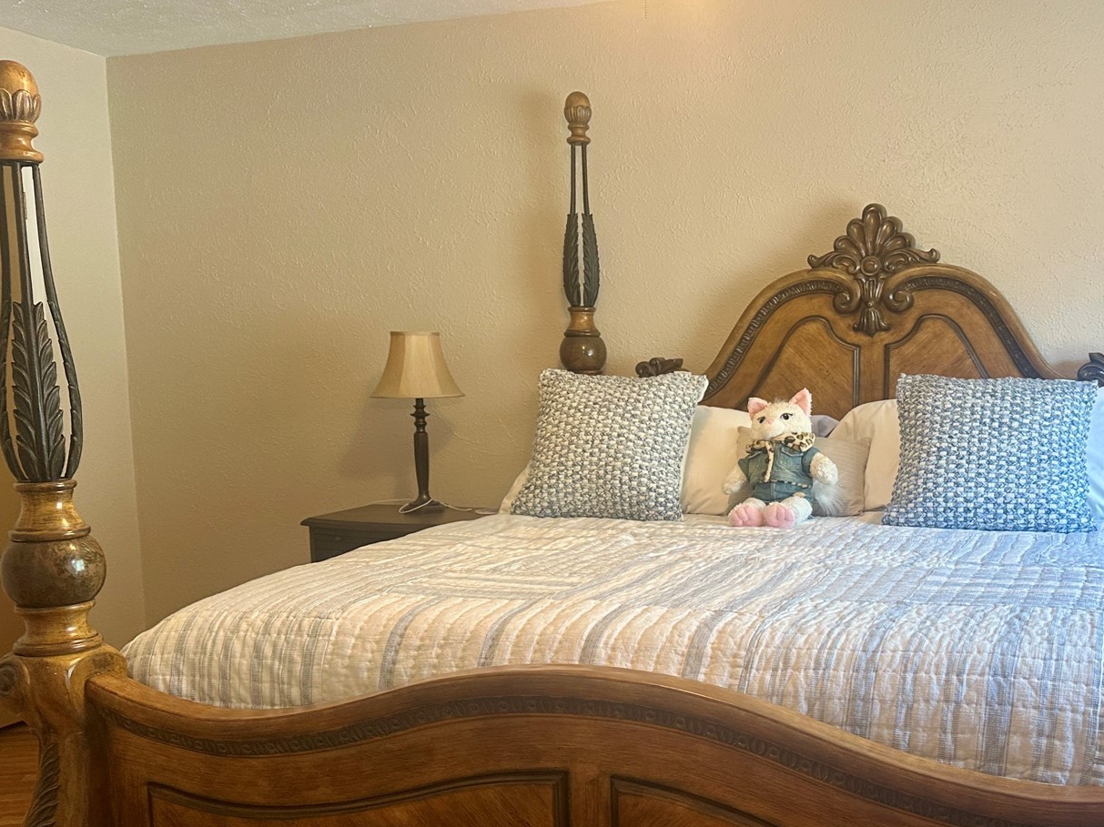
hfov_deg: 48.6
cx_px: 684
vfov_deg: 37.4
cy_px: 542
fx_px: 1212
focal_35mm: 38
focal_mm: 6.86
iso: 160
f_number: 1.78
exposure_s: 1/60
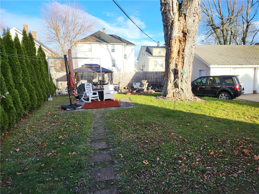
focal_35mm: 24
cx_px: 130
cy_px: 97
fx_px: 180
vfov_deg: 56.8
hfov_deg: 71.6
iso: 40
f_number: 1.8
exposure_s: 1/814
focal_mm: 5
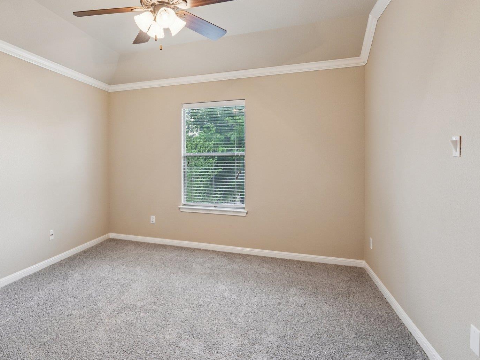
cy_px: 159
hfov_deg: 79.0
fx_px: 277
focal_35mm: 20
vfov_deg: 65.8
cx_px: 159
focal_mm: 14
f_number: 8
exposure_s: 1/10
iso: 400
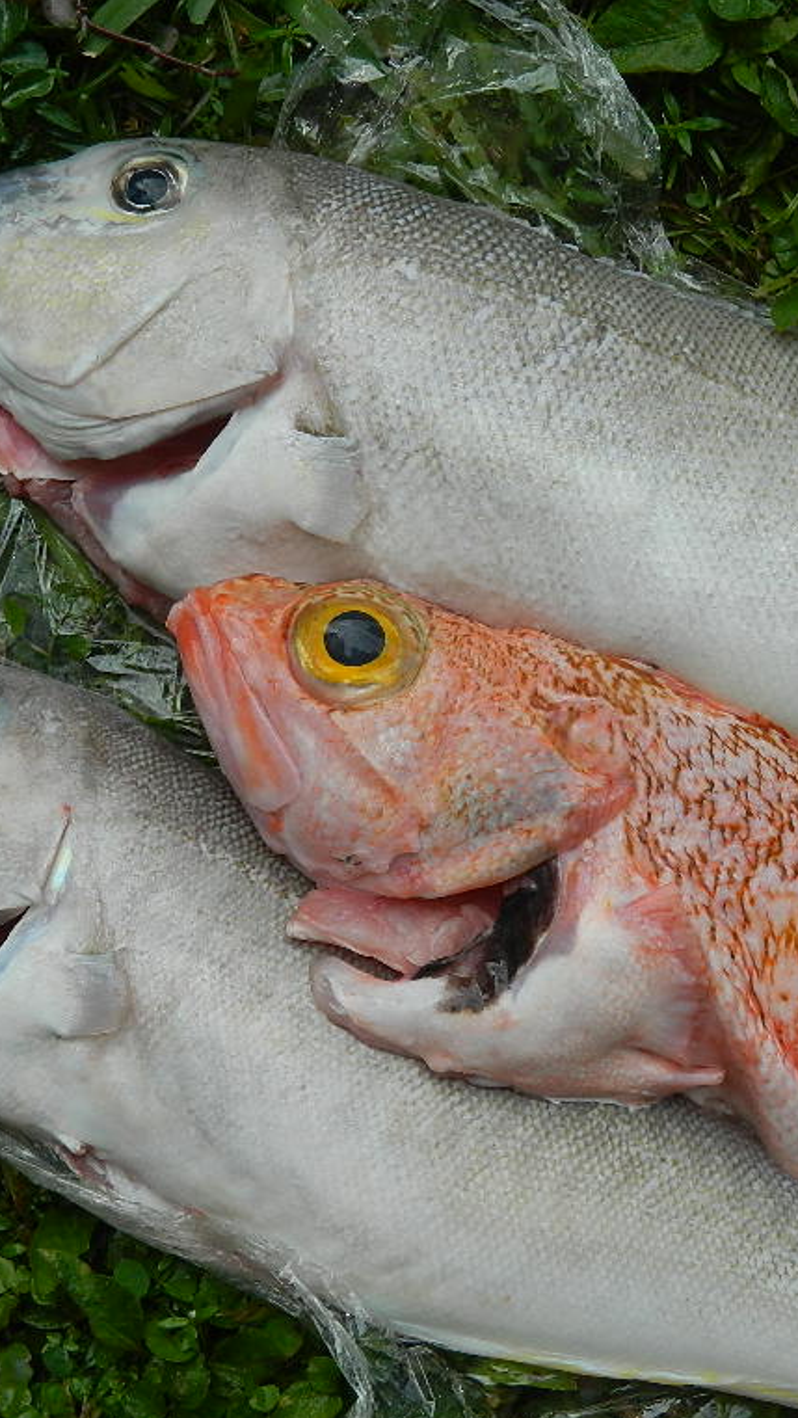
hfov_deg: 20.0
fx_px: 2256
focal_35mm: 60
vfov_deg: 34.9
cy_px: 713
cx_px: 463
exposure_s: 1/500
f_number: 3.5
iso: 80
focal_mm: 7.3
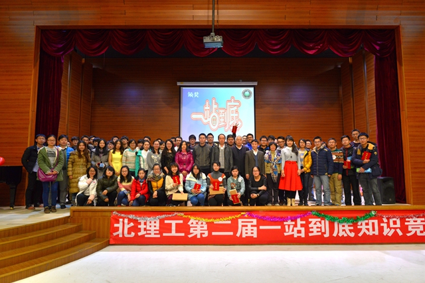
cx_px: 212
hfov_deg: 84.0
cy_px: 142
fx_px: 236
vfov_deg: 62.0
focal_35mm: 20
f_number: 4
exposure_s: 1/160
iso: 1600
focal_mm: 20
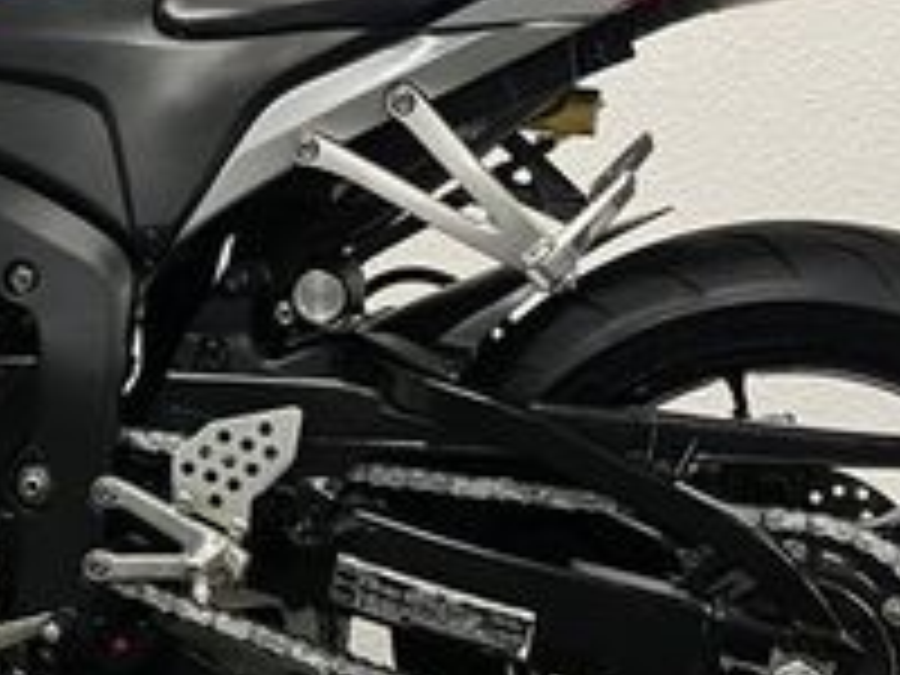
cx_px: 86
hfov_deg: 22.9
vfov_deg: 17.8
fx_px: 2158
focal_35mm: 83
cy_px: 261
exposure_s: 1/50
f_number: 1.6
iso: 80
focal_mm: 5.1
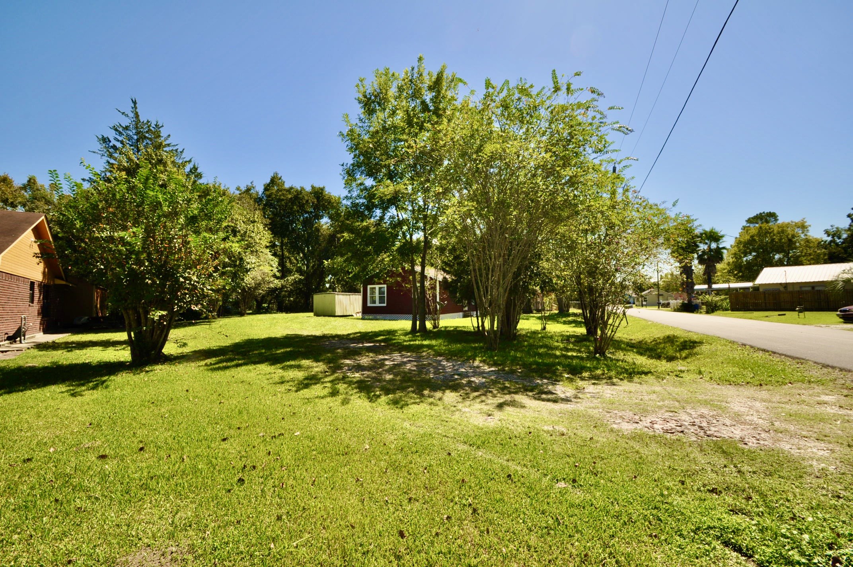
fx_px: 355
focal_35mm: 15
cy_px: 284
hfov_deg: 100.5
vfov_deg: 77.2
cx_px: 426
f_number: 11
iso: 200
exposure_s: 1/200
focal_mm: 10
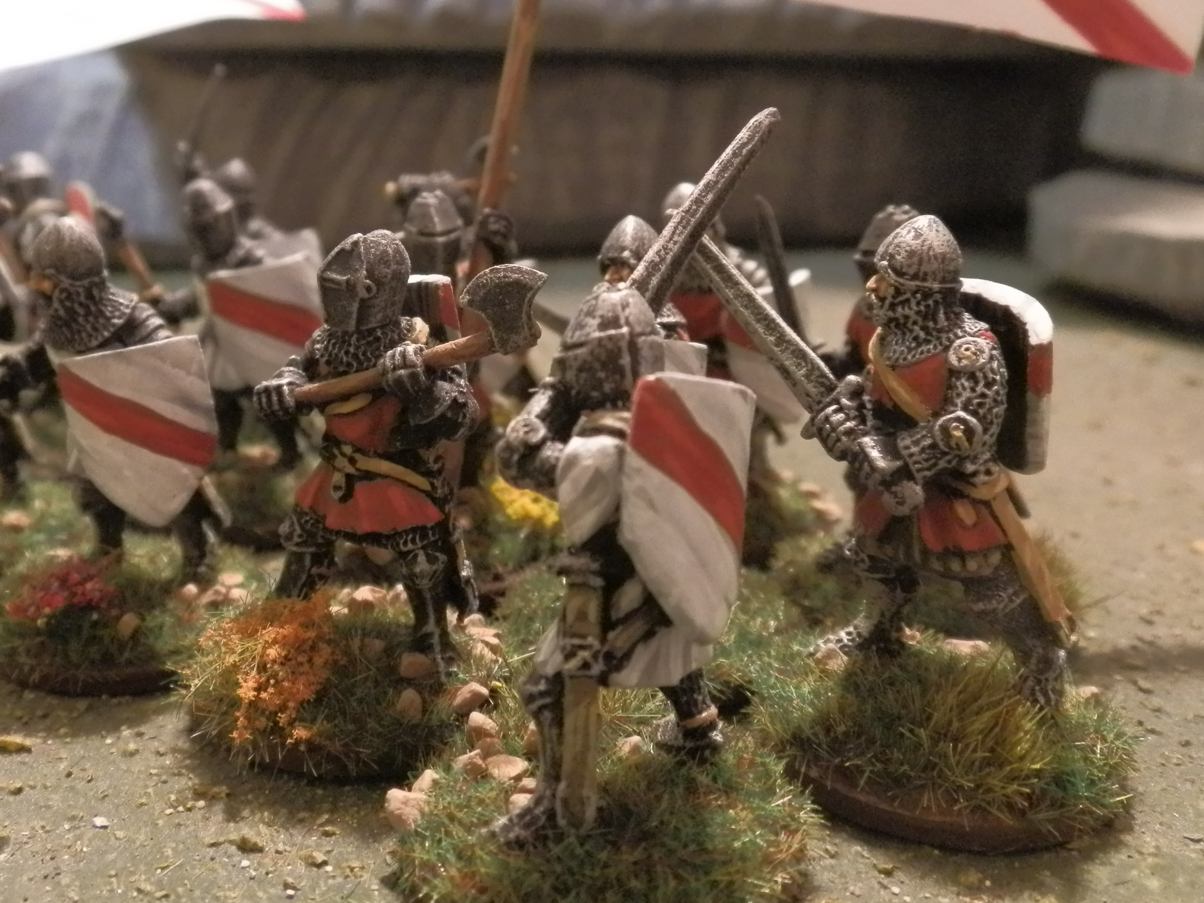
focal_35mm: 37
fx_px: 1287
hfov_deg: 49.7
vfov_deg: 38.4
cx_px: 467
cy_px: 323
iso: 400
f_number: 3.1
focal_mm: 5
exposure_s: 1/50
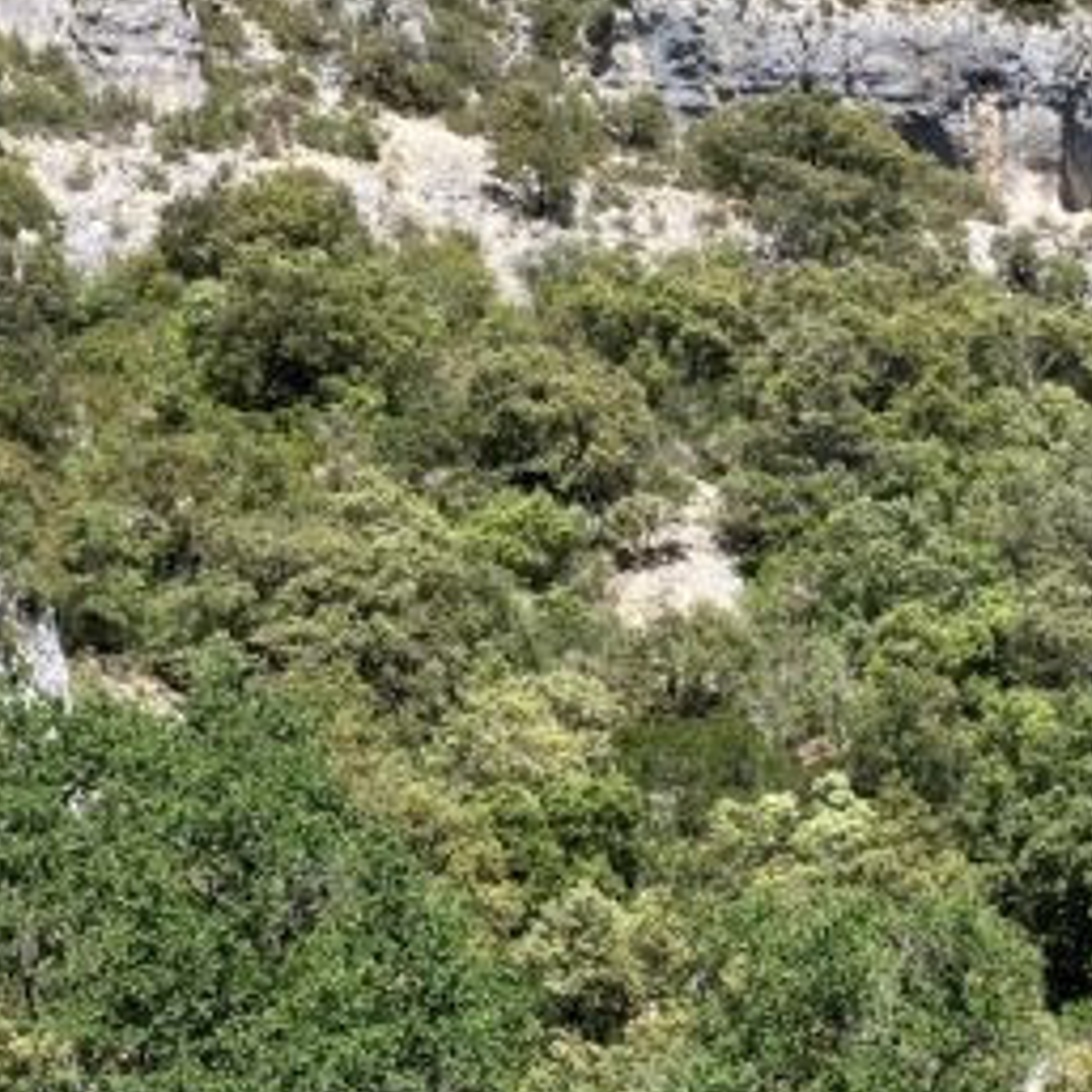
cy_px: 472
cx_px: 765
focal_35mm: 74
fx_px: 2641
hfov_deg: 23.2
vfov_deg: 23.3
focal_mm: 4
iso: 32
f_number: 1.8
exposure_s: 1/1033
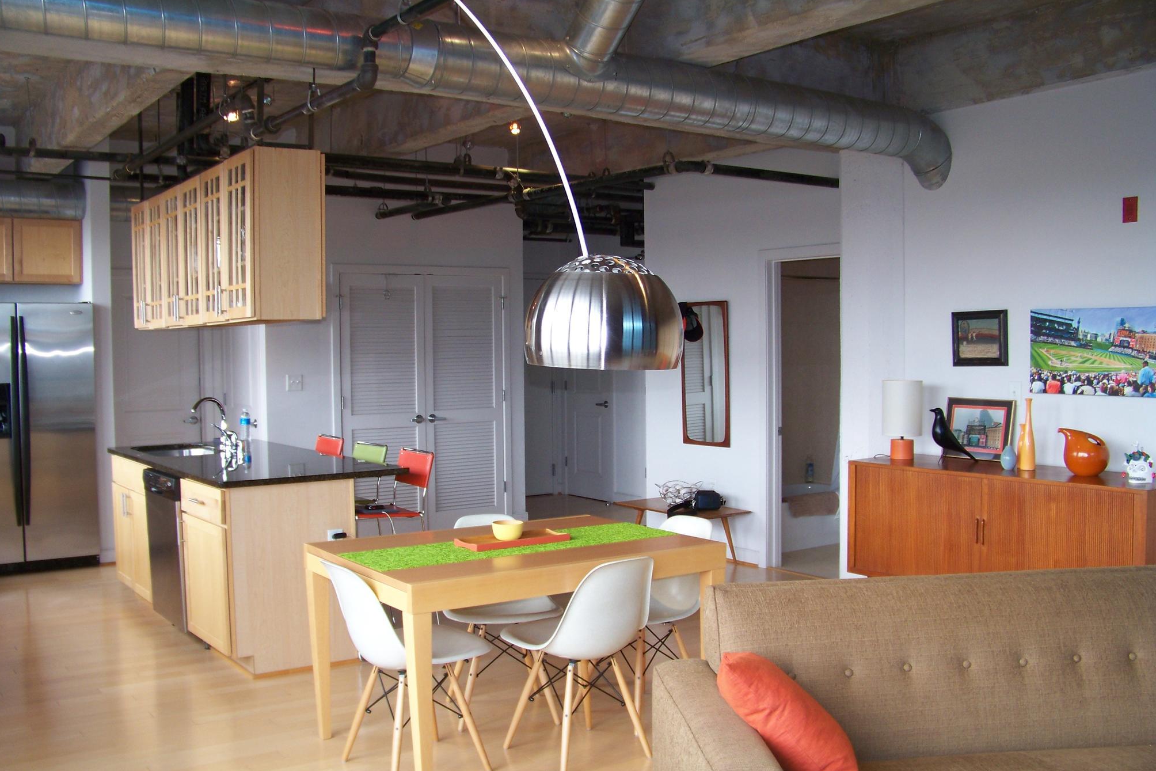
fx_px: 1124
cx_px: 567
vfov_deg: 37.8
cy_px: 432
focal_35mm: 35
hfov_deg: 54.4
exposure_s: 1/30
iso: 80
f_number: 2.8
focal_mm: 5.85
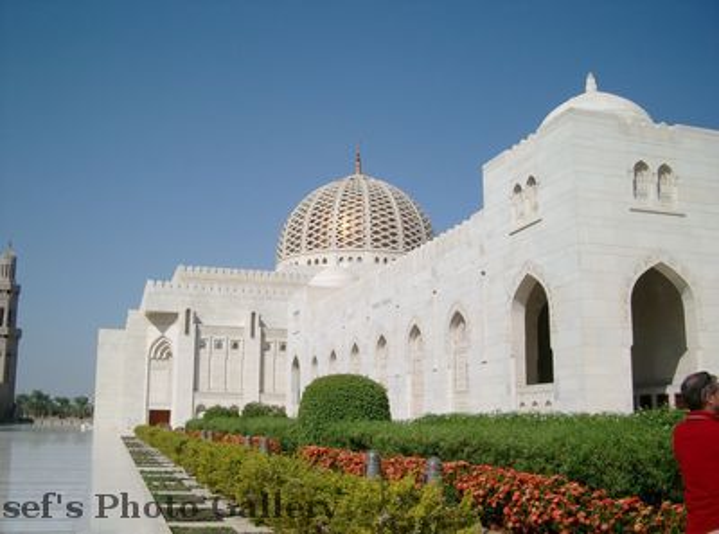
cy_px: 267
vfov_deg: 38.4
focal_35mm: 37
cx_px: 360
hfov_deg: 50.3
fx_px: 766
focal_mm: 7.6
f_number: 5
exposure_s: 1/1600
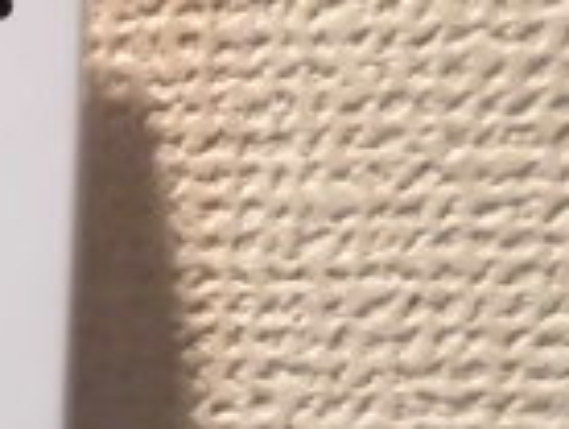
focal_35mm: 111
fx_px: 1828
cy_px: 714
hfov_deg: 14.8
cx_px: -544
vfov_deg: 12.5
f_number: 3.1
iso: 500
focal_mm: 4.3
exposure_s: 1/25
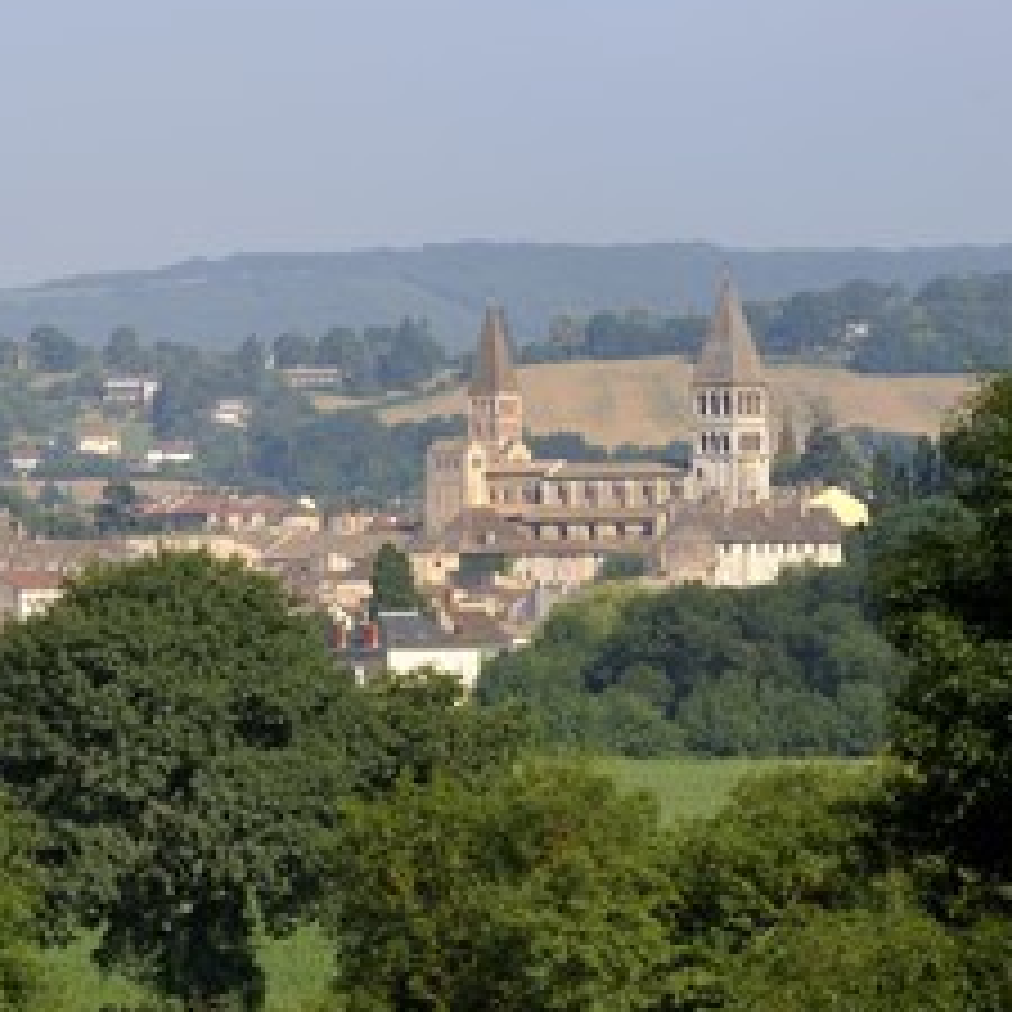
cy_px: 423
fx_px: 10485
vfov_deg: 5.5
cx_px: 180
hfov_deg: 5.5
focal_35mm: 317
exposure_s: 1/400
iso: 200
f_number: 8
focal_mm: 200
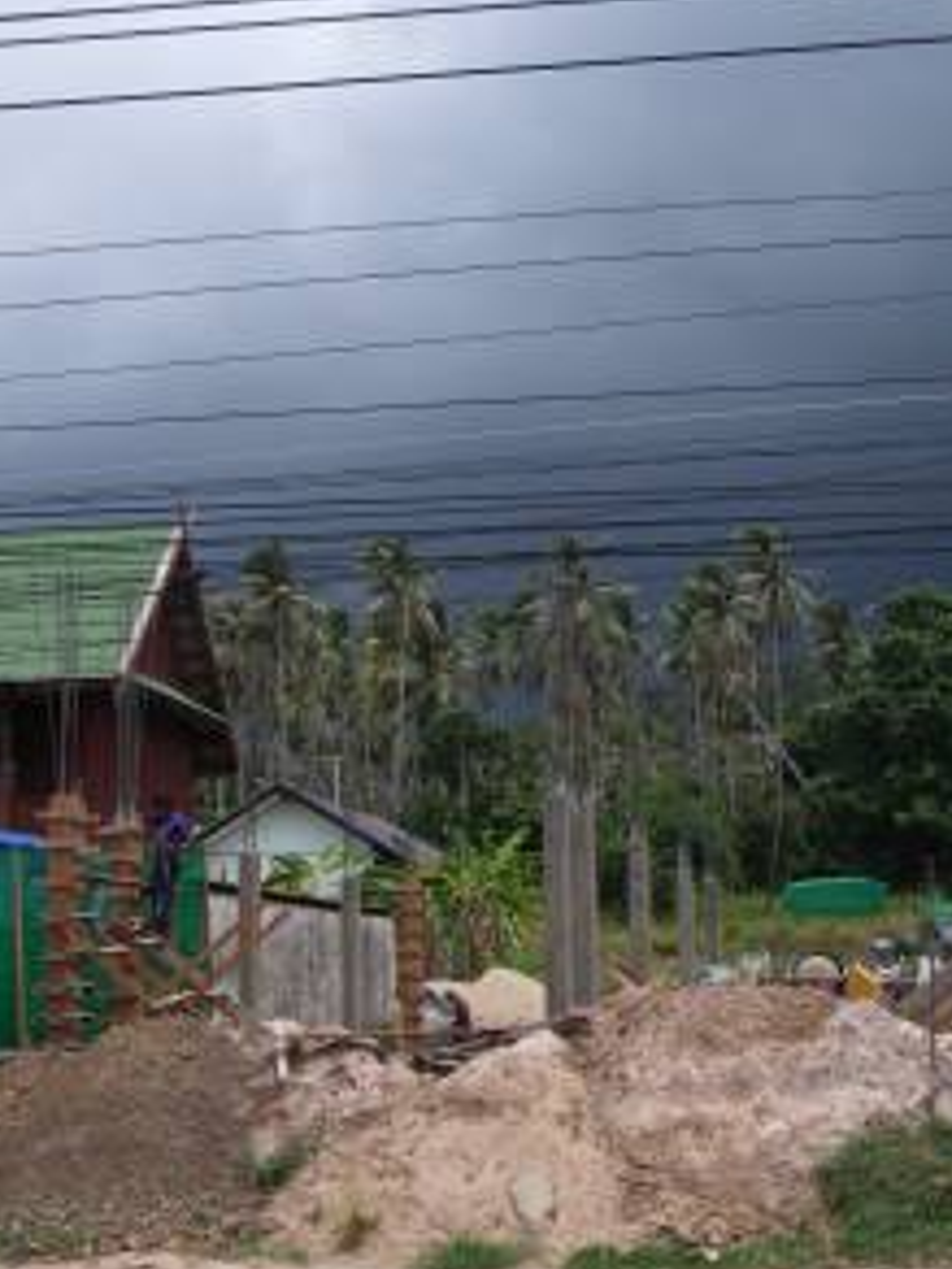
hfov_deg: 27.9
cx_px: 613
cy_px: 708
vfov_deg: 36.8
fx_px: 1907
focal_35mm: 52
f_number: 3.3
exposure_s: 1/1000
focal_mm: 6.3
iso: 80
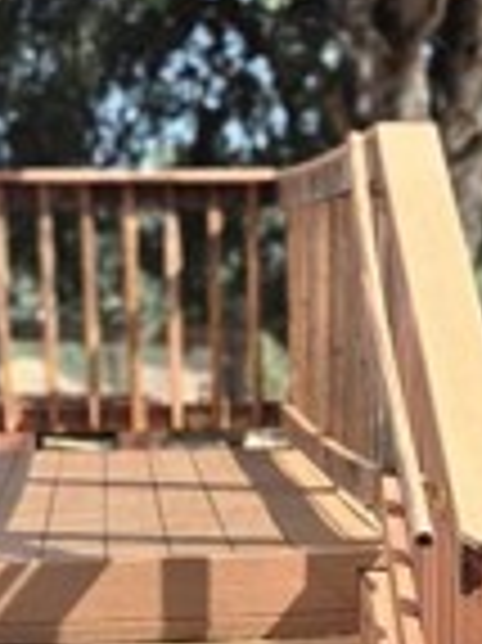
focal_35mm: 103
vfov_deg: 18.8
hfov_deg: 14.2
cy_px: 576
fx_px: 1915
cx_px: 423
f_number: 1.8
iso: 25
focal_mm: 5.4
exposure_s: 1/1148
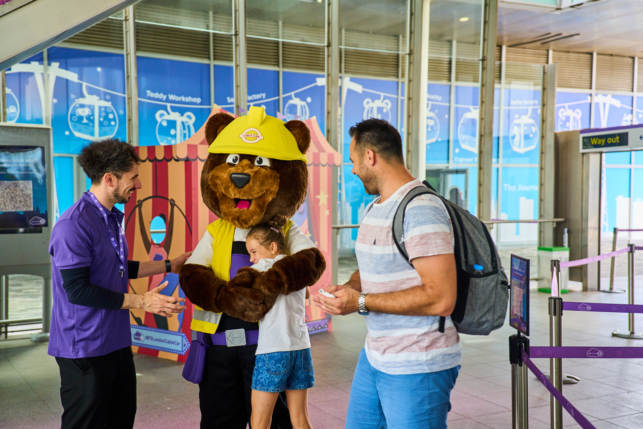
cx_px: 322
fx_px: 768
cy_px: 214
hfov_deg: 45.4
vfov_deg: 31.2
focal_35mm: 43
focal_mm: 43
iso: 1000
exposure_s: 1/1000
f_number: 2.8
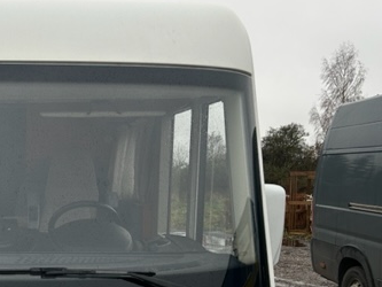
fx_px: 552
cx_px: 16
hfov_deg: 35.2
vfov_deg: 28.6
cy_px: 223
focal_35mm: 50
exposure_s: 1/283
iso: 40
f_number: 1.5
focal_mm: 5.7
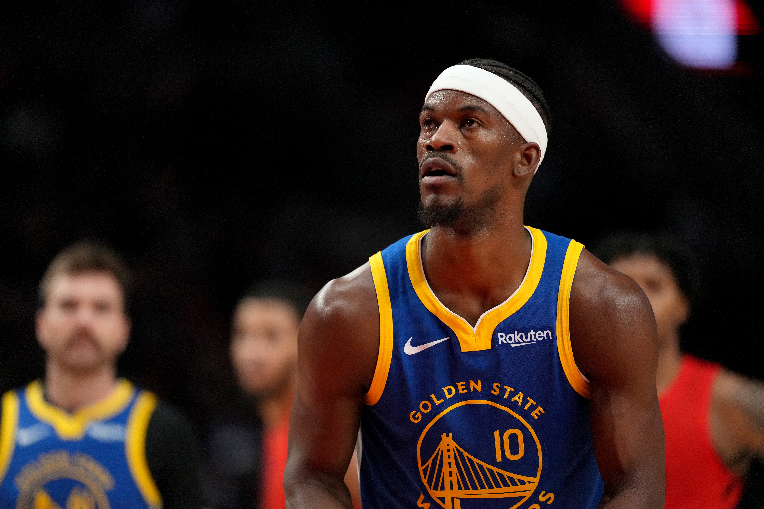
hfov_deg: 6.9
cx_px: 382
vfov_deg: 4.6
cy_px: 254
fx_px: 6366
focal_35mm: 300
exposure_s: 1/2000
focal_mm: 300
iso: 5000
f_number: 2.8
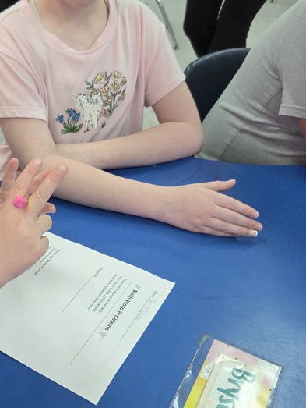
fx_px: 530
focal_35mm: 45
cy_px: 200
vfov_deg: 42.0
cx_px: 41
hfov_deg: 31.0
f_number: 1.8
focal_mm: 5.4
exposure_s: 1/120
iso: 500
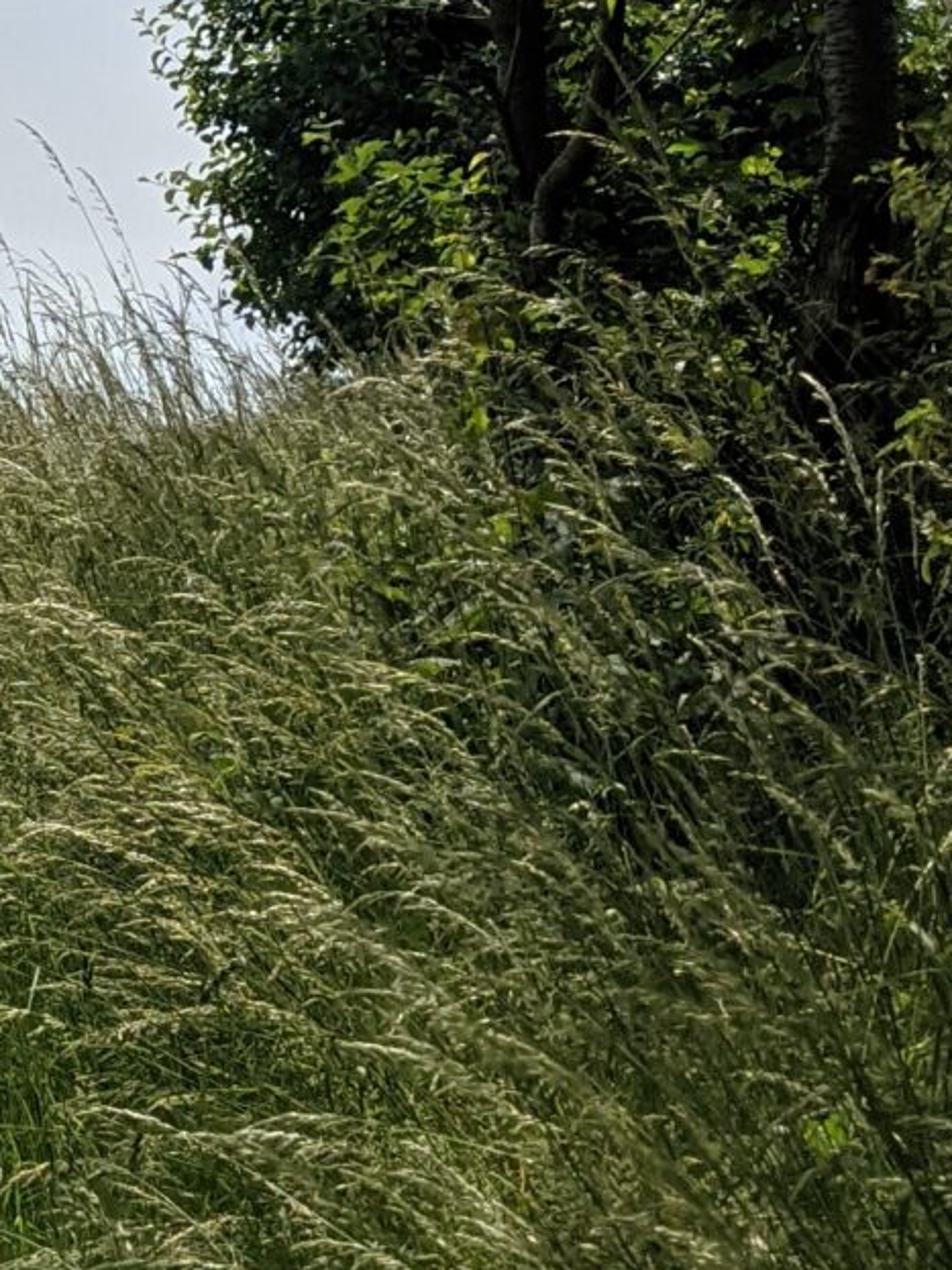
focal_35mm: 111
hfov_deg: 12.0
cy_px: 135
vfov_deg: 17.5
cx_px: -897
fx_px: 4072
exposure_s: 1/7812
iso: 78
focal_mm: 4.38
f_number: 1.73
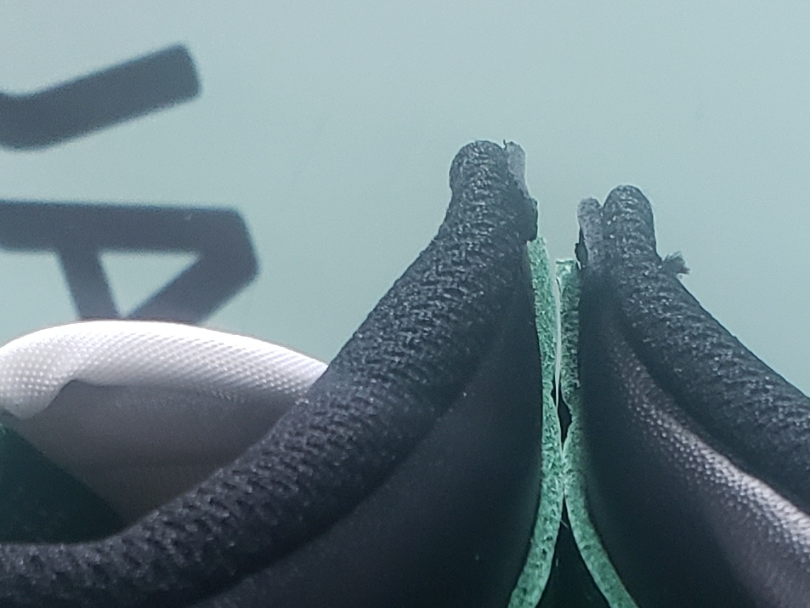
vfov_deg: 12.2
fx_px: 2574
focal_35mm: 110
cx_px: 558
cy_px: 1139
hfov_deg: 17.8
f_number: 1.5
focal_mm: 4.3
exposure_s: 1/50
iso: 200
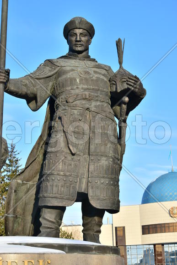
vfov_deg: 33.4
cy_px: 132
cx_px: 88
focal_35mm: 60
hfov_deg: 22.6
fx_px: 442
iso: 100
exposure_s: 1/200
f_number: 7.1
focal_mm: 40
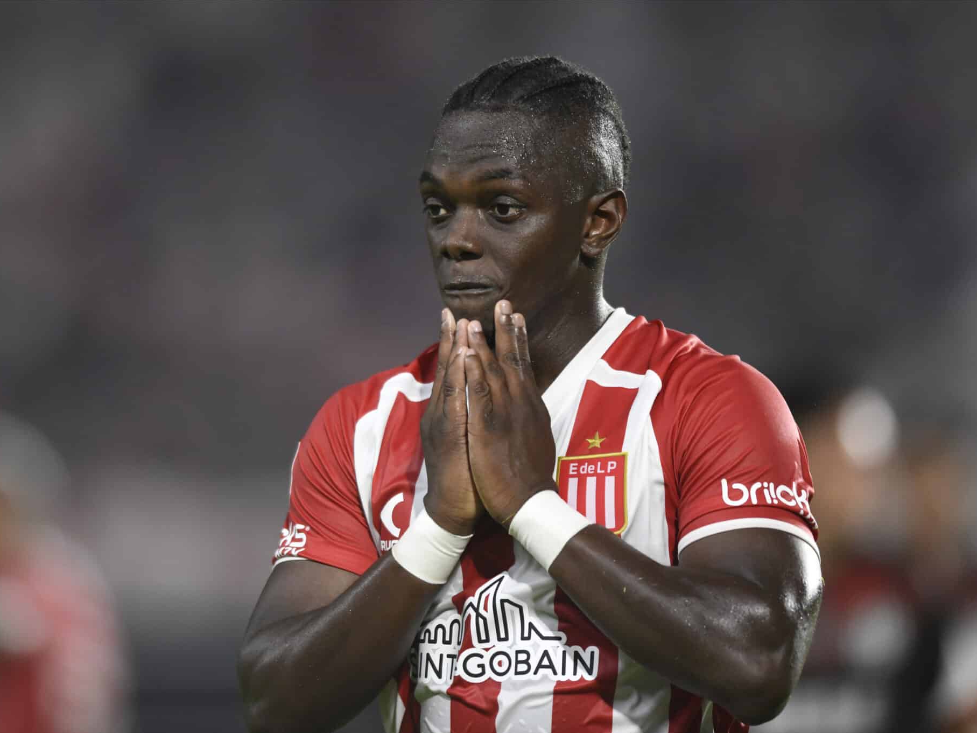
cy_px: 367
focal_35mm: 434
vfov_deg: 3.4
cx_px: 536
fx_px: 12248
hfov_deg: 4.6
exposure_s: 1/1600
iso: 2000
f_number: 2.8
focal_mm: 400
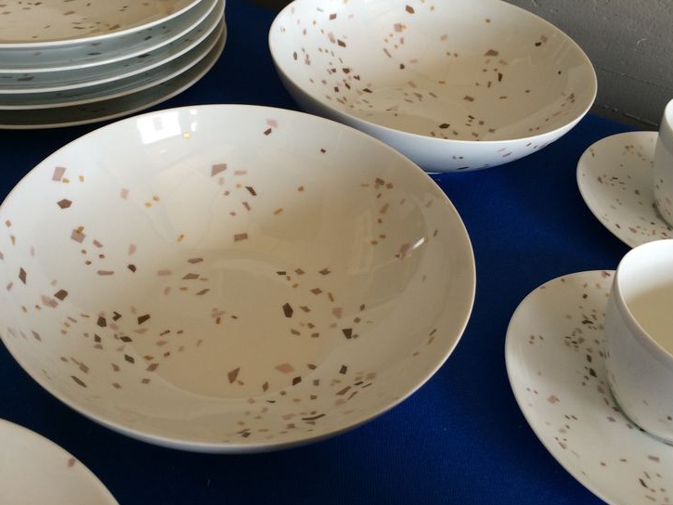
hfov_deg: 51.3
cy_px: 200
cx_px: 303
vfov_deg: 39.5
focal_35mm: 36
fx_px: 700
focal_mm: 4.15
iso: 40
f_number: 2.2
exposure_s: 1/60
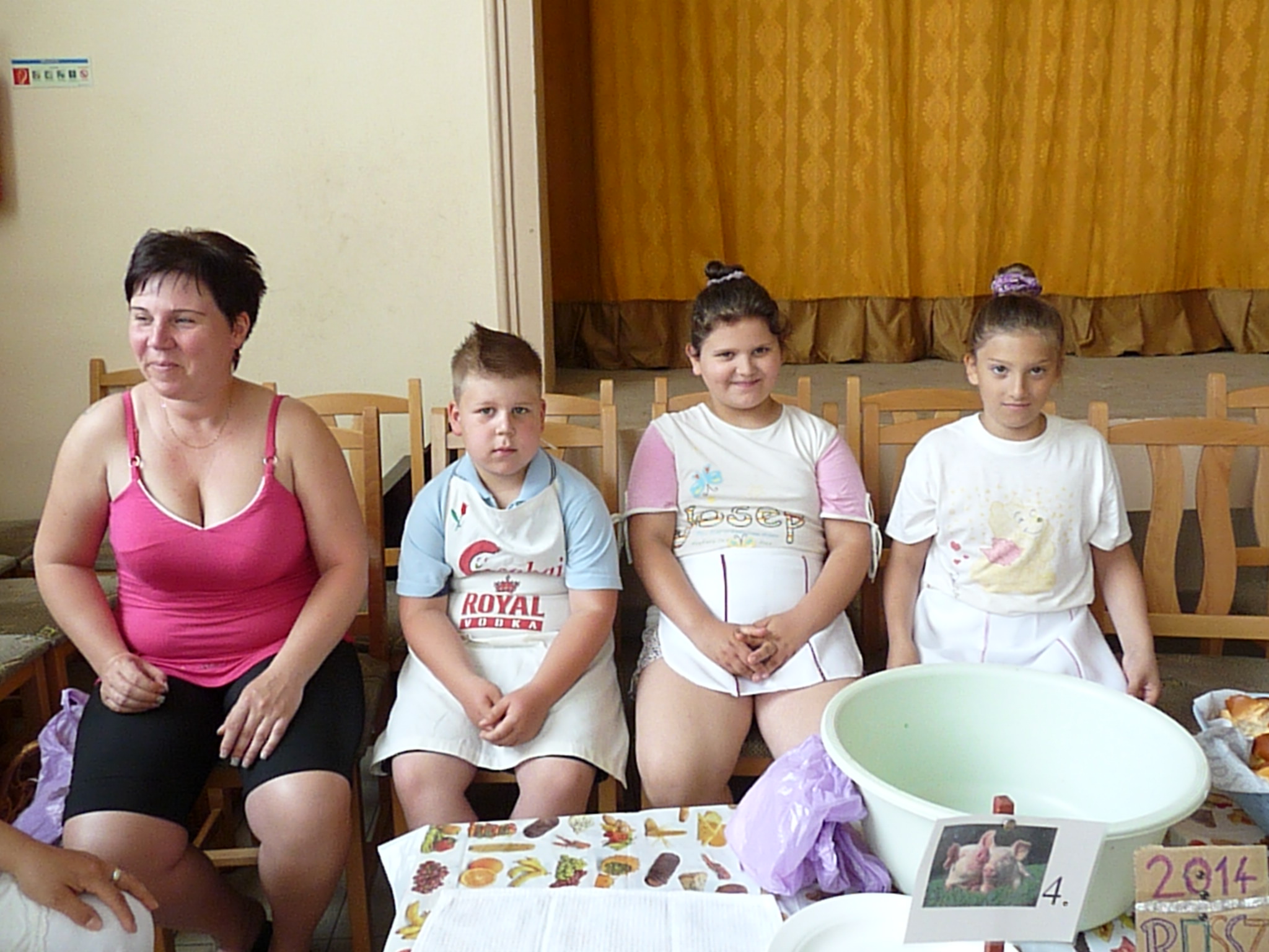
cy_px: 476
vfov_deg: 51.4
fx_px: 990
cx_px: 634
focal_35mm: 27
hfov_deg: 65.3
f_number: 4
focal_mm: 4.8
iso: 800
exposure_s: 1/200
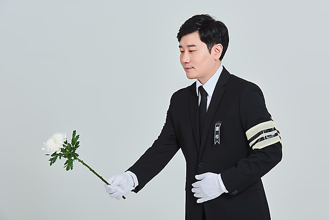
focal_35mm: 122
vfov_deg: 11.2
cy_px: 110
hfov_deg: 16.8
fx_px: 1115
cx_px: 164
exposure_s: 1/125
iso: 100
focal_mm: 122
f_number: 11
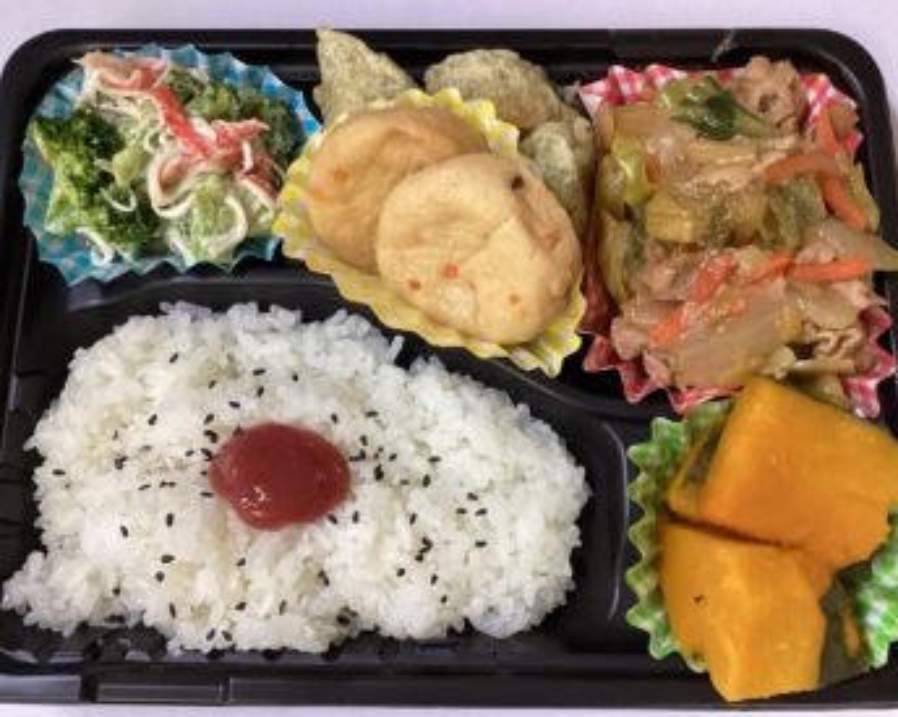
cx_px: 448
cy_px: 356
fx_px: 877
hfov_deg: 54.2
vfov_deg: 44.5
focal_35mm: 33
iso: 250
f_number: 2.4
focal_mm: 3.3
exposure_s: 1/60
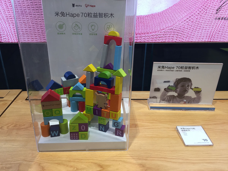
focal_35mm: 29
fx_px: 191
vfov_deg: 48.2
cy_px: 86
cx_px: 114
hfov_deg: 61.7
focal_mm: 4.15
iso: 40
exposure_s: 1/100
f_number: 2.2
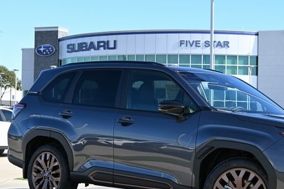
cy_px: 107
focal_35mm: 82
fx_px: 647
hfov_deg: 24.6
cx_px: 197
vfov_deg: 16.7
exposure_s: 1/250
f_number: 5.6
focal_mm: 36
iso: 100
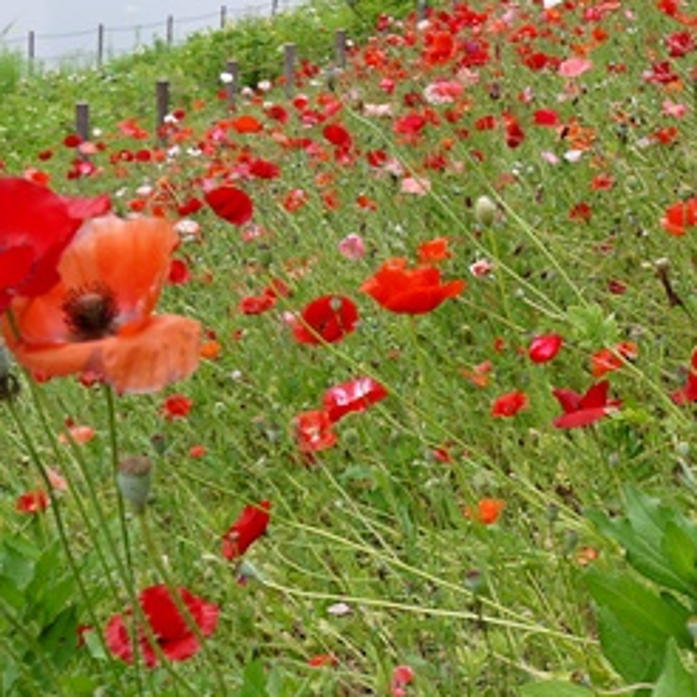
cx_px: 830
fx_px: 1891
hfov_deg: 19.7
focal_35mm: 83
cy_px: 105
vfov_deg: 20.6
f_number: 5.6
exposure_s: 1/200
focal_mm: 14
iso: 160
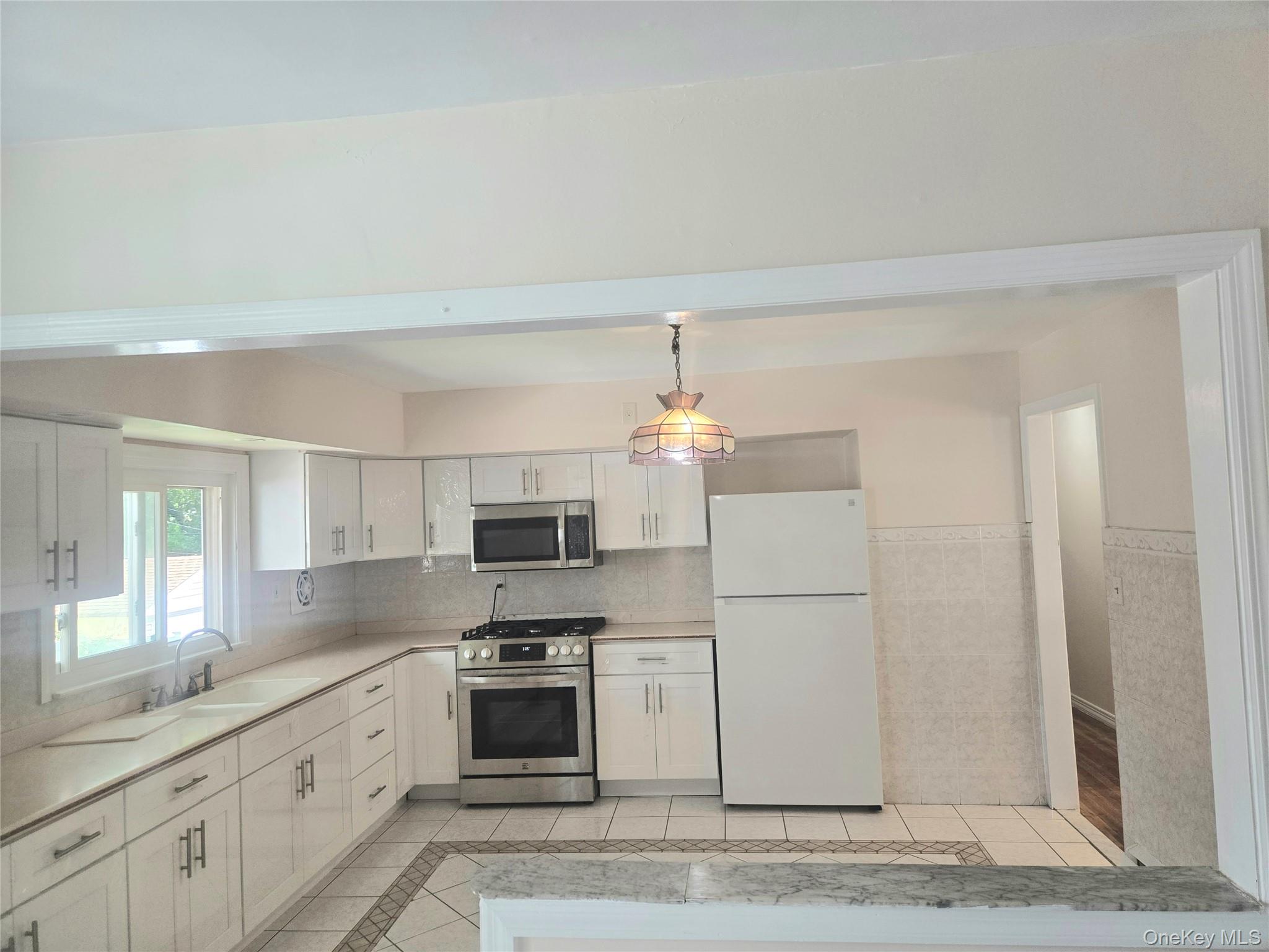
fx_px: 843
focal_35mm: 23
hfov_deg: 73.9
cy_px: 476
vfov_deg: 58.9
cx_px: 634
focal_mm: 5.4
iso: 125
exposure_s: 1/120
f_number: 1.8
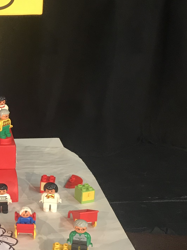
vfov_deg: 24.4
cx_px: -42
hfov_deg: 17.5
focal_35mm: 80
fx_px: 576
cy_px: 128
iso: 40
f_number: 1.8
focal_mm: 3.99
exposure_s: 1/17
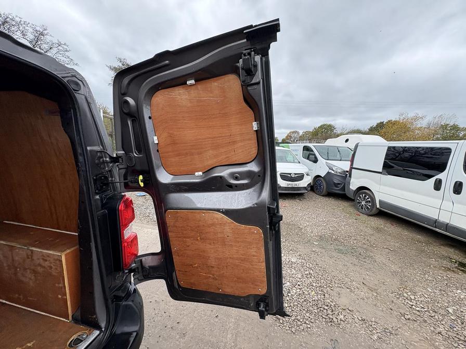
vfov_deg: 85.7
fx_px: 188
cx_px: 233
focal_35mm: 14
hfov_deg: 102.1
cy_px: 174
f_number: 2.2
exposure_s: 1/146
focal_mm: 2.22
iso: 50
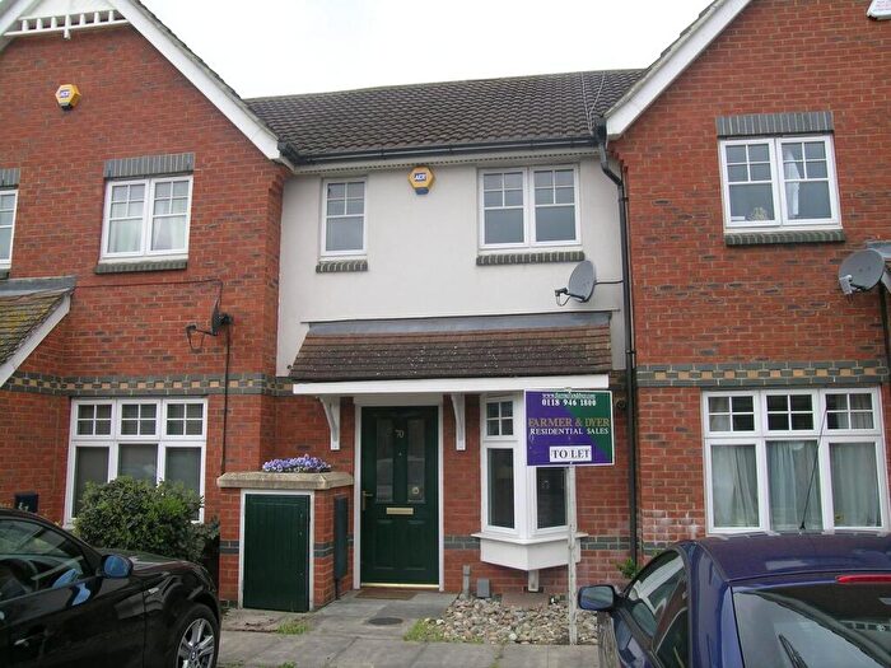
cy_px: 334
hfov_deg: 63.4
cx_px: 446
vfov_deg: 49.7
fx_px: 721
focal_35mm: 28
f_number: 5.6
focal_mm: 5.8
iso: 50
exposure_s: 1/160
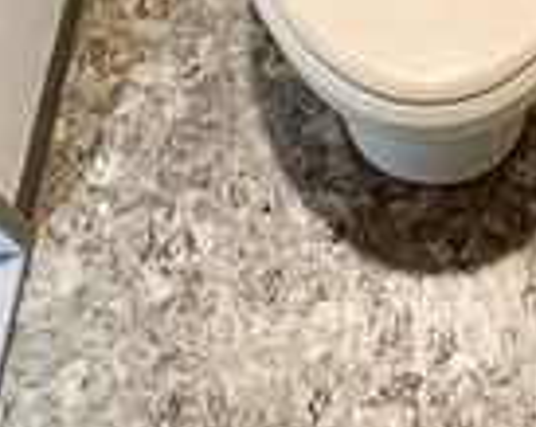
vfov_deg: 16.2
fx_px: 1108
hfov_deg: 26.3
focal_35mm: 70
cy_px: -456
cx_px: 481
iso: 200
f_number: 2.2
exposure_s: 1/60
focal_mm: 2.22
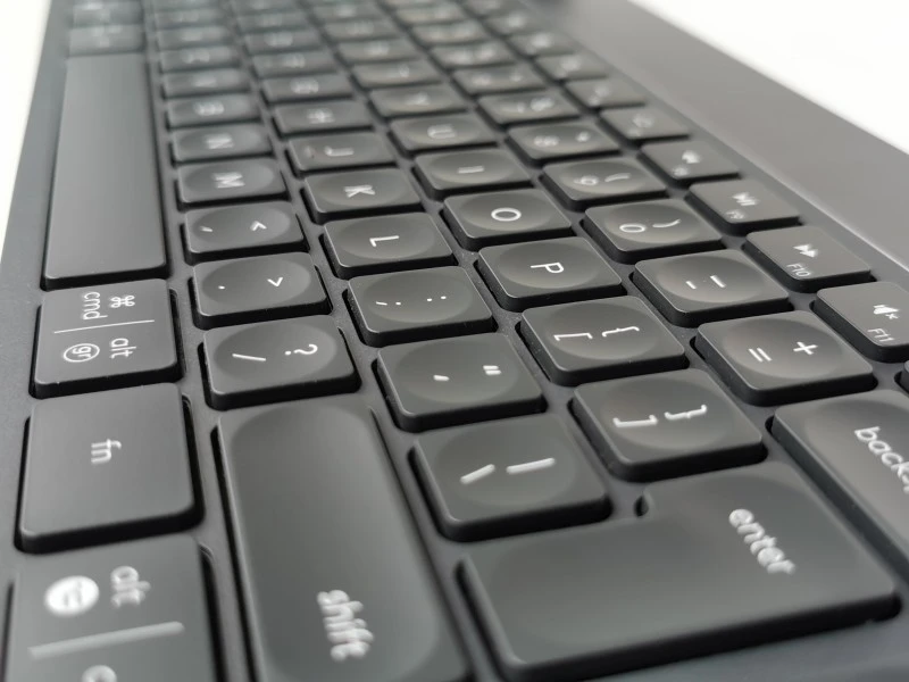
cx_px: 454
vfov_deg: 35.1
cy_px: 341
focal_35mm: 41
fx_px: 1077
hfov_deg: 45.8
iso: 50
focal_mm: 5.56
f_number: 1.6
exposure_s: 1/1056
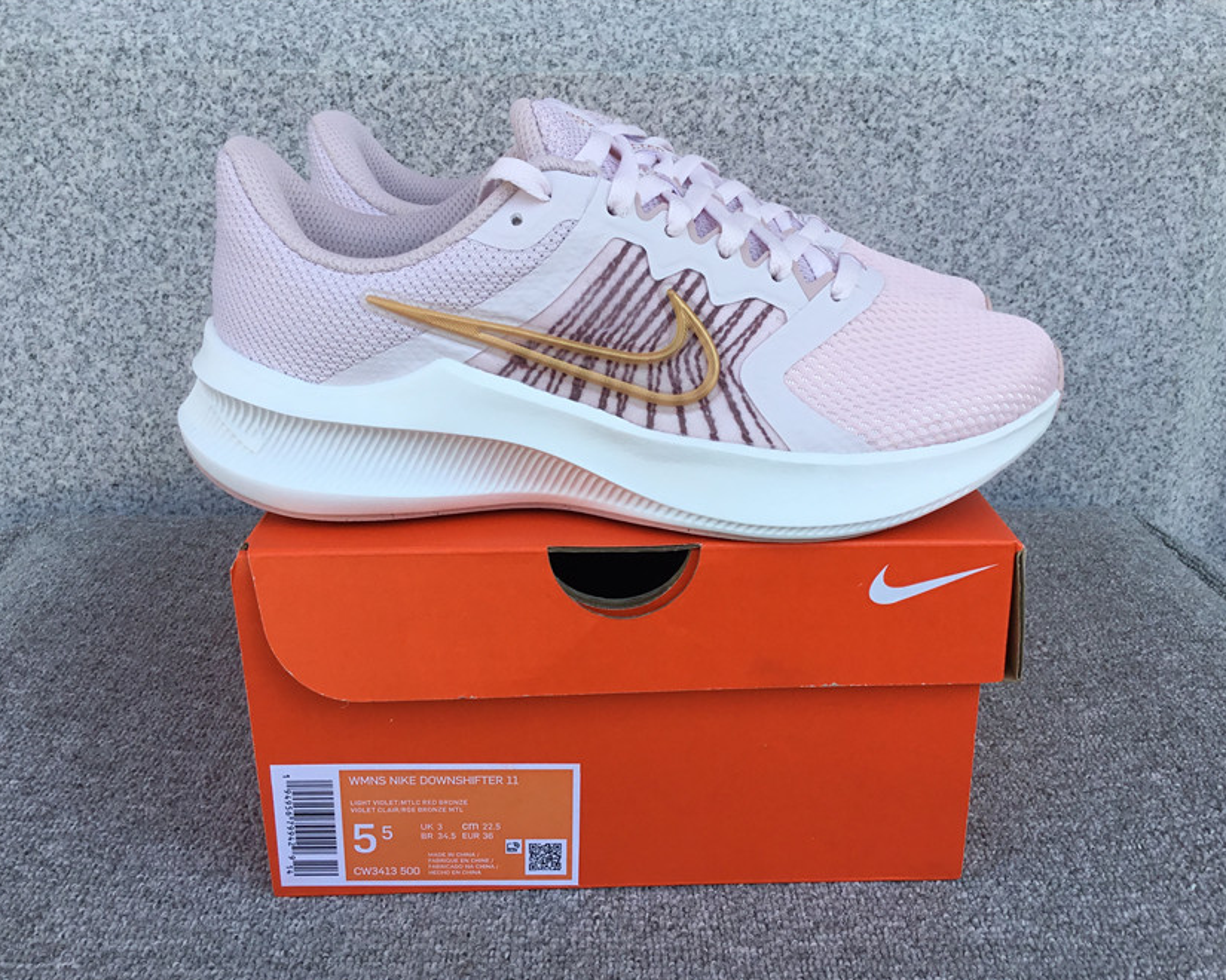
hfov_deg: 54.2
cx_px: 639
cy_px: 494
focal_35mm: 33
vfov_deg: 44.5
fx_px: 1197
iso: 25
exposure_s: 1/317
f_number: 2.4
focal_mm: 3.3
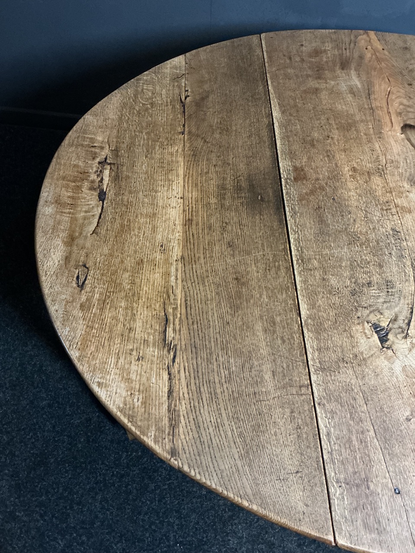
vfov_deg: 61.7
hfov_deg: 48.2
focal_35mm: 29
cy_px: 276
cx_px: 208
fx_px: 464
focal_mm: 3
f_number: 1.8
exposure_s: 1/25
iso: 500
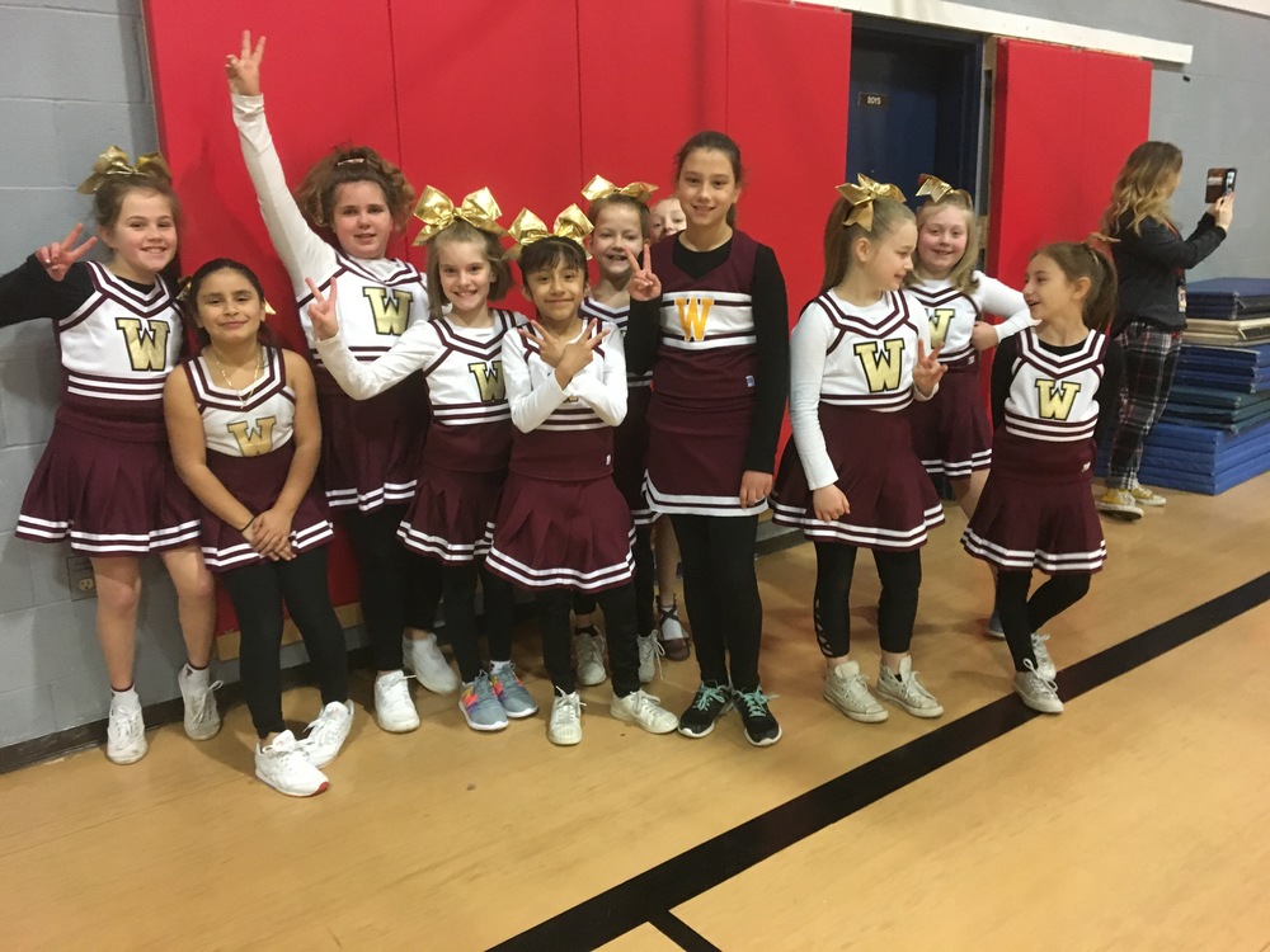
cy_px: 476
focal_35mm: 29
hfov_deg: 61.7
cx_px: 635
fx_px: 1064
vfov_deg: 48.2
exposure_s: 1/15
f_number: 2.2
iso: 250
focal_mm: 4.15
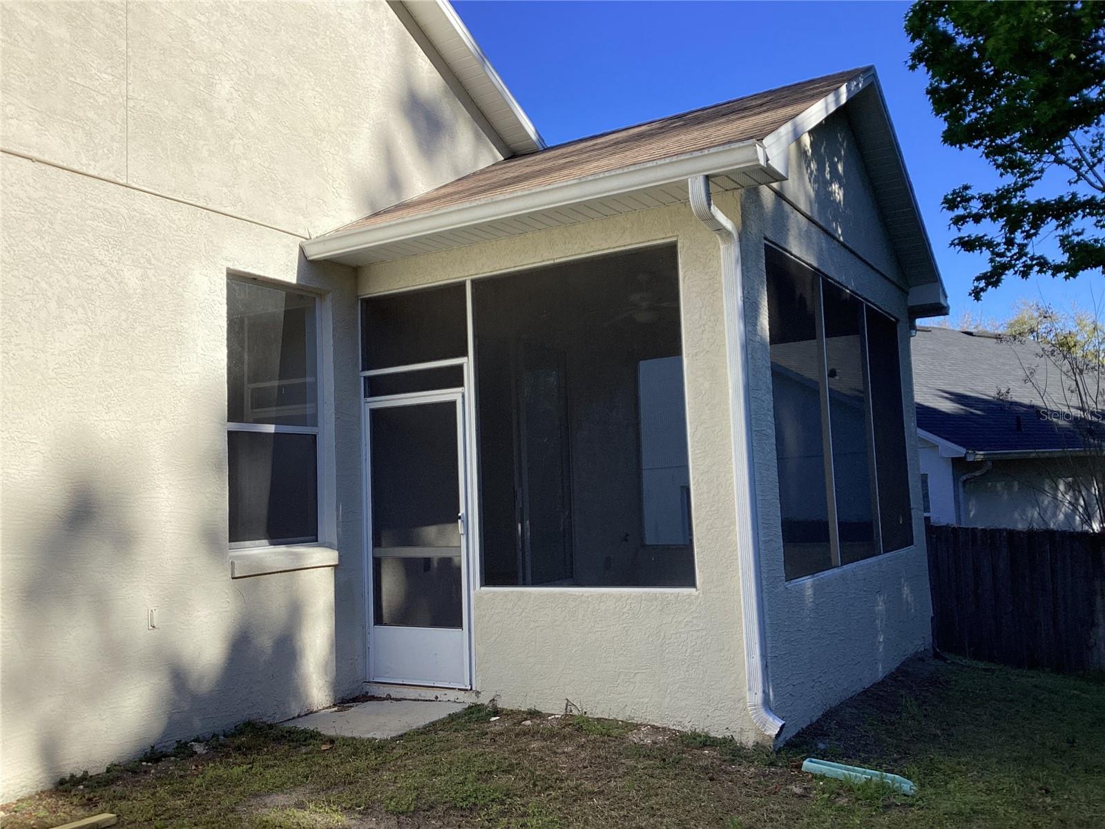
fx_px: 990
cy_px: 414
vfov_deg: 45.4
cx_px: 552
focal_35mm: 31
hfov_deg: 58.4
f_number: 2.4
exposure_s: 1/1164
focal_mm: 3.3
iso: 25
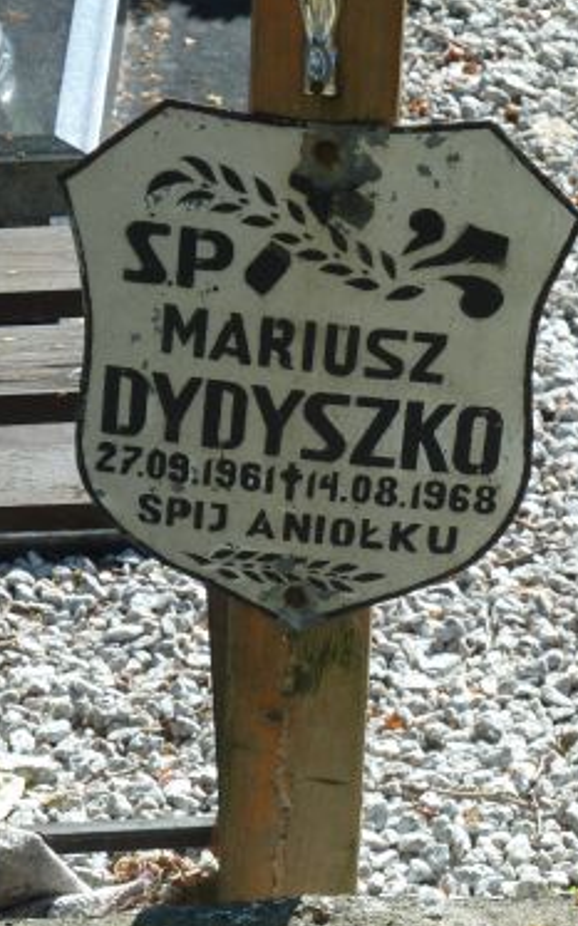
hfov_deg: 7.0
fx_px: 4715
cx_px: 340
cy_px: 449
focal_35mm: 187
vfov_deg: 11.2
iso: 80
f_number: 4.5
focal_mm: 22.5
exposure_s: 1/200
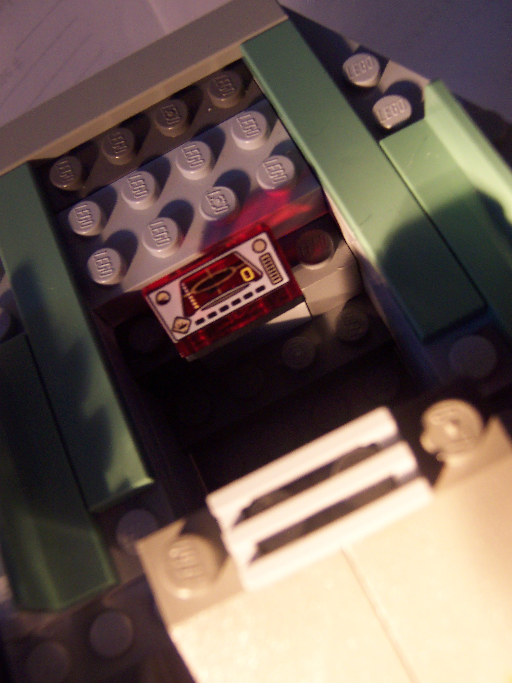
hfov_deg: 39.7
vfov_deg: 51.4
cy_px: 342
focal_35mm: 36
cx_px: 256
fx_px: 710
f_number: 2.8
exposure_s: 1/8
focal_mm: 5.6
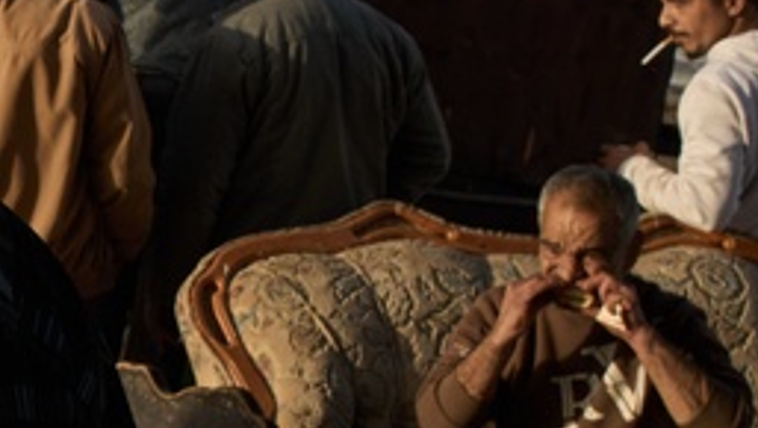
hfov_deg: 13.7
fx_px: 2937
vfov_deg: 8.3
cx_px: -448
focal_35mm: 146
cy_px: 208
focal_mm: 35
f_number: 9
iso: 500
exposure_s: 1/500
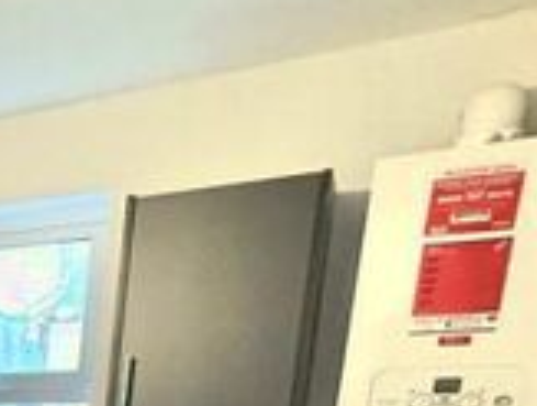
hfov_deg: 20.6
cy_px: 586
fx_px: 933
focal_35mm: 60
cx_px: -465
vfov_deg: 21.2
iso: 500
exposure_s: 1/50
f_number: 2.2
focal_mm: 2.22
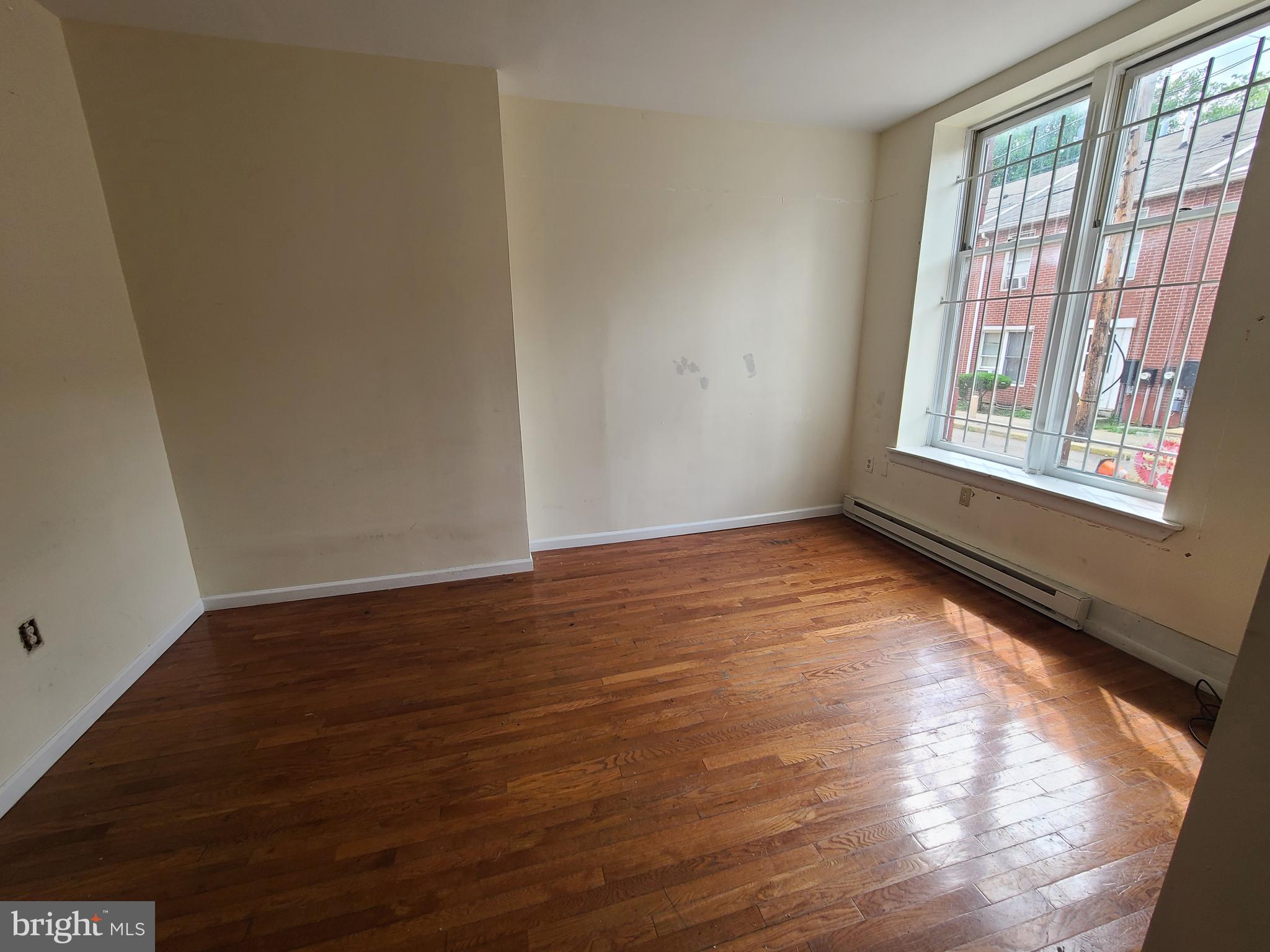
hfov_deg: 106.2
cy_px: 476
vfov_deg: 89.9
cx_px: 635
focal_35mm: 13
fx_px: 477
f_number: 2.2
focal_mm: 2.2
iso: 64
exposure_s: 1/119
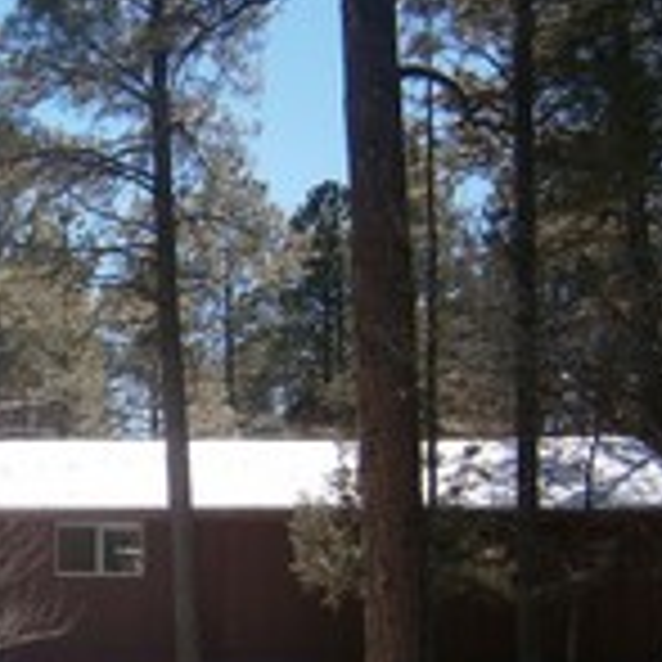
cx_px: -54
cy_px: 504
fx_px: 1168
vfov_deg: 31.0
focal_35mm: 54
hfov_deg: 28.9
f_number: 2.8
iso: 80
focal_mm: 4.7
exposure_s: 1/1250
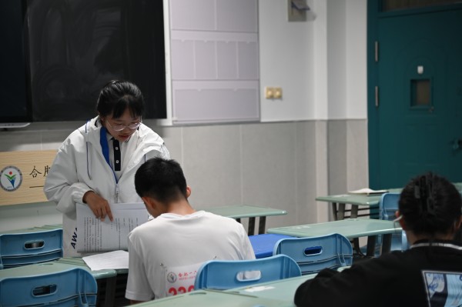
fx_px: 1103
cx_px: 231
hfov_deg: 23.7
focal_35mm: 86
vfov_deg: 15.9
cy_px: 154
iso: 1000
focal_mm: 86
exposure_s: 1/125
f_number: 4
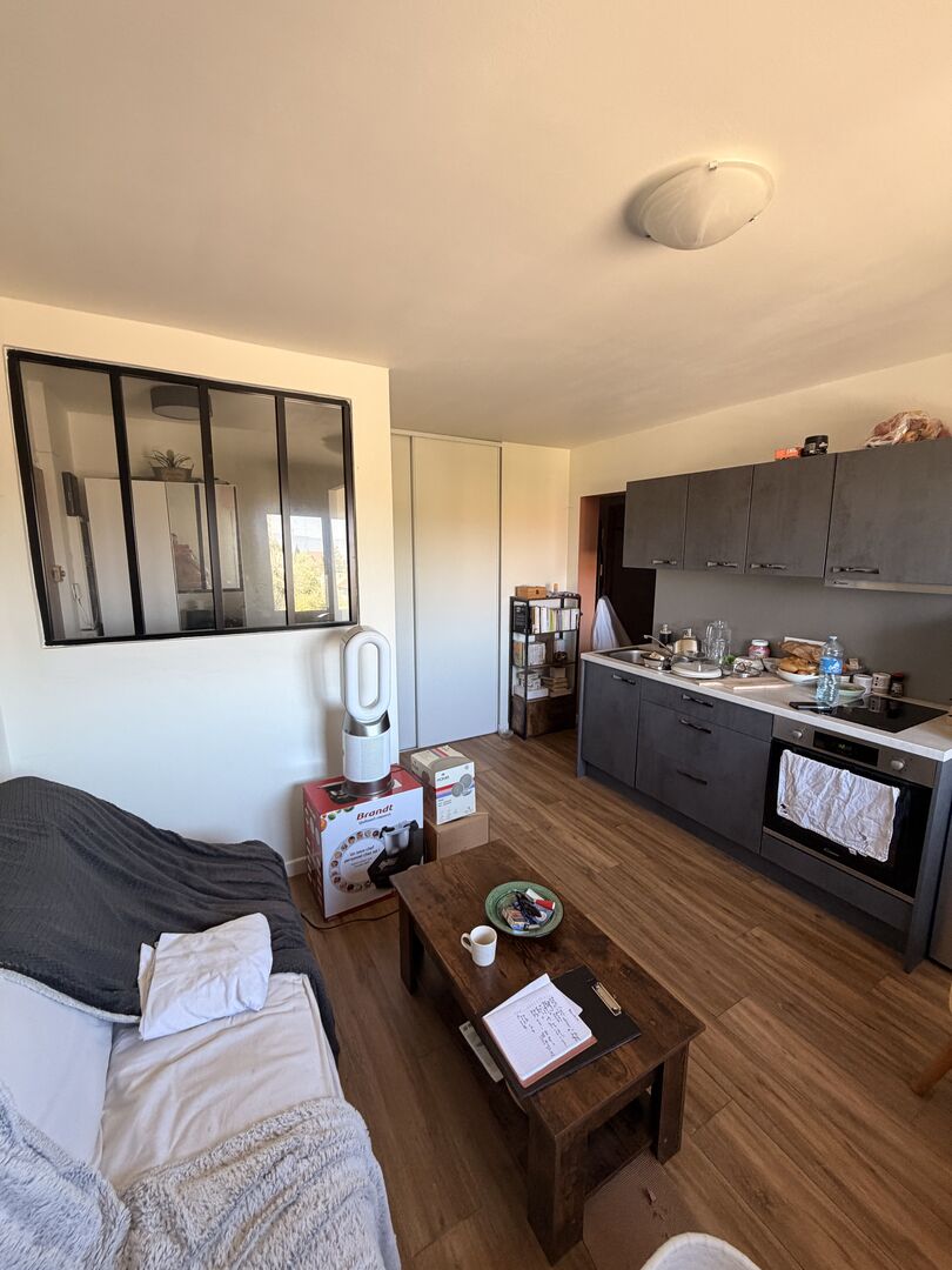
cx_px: 476
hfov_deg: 85.7
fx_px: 513
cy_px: 635
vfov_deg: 102.1
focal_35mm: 14
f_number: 2.2
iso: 250
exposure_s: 1/121
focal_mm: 2.22
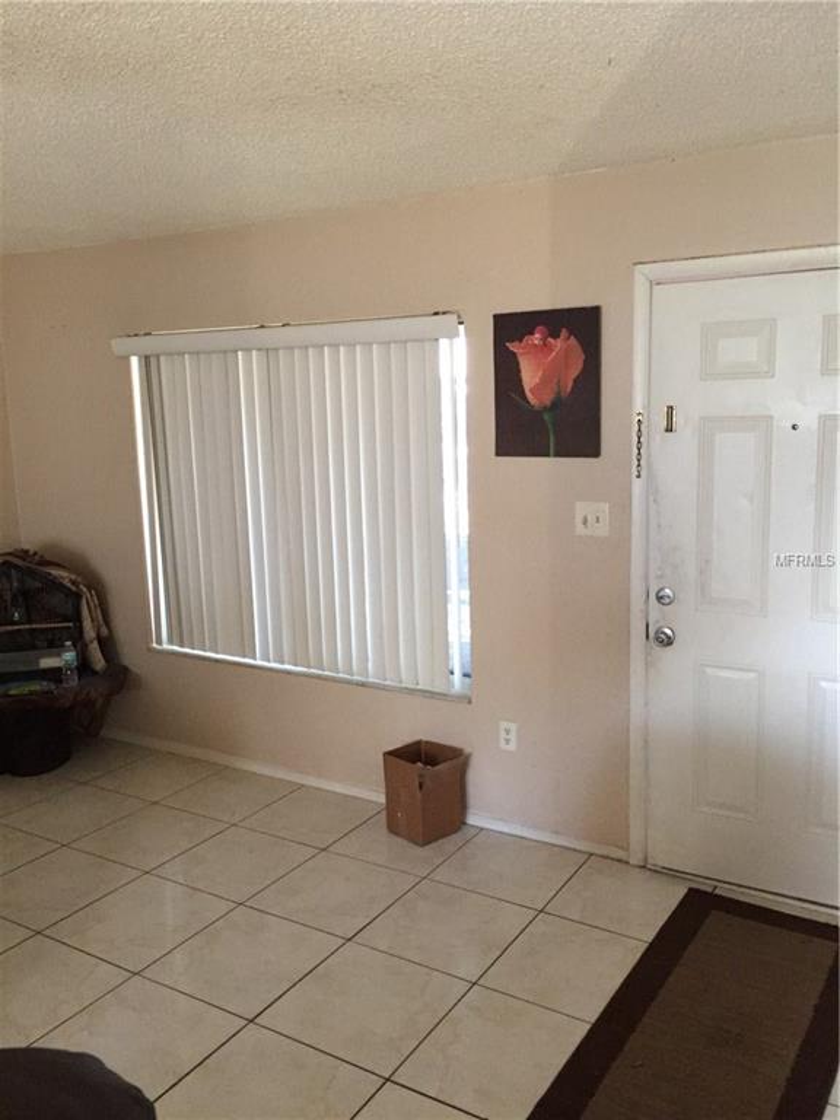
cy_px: 560
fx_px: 938
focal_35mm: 29
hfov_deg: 48.2
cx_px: 420
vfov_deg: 61.7
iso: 250
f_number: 2.2
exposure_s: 1/24
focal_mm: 4.15
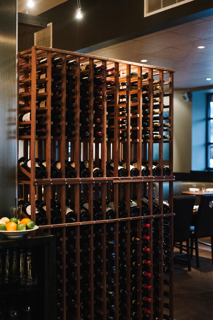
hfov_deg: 27.0
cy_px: 160
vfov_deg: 39.6
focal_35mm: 50
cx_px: 106
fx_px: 444
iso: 4000
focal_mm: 50
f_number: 2.8
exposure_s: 1/125
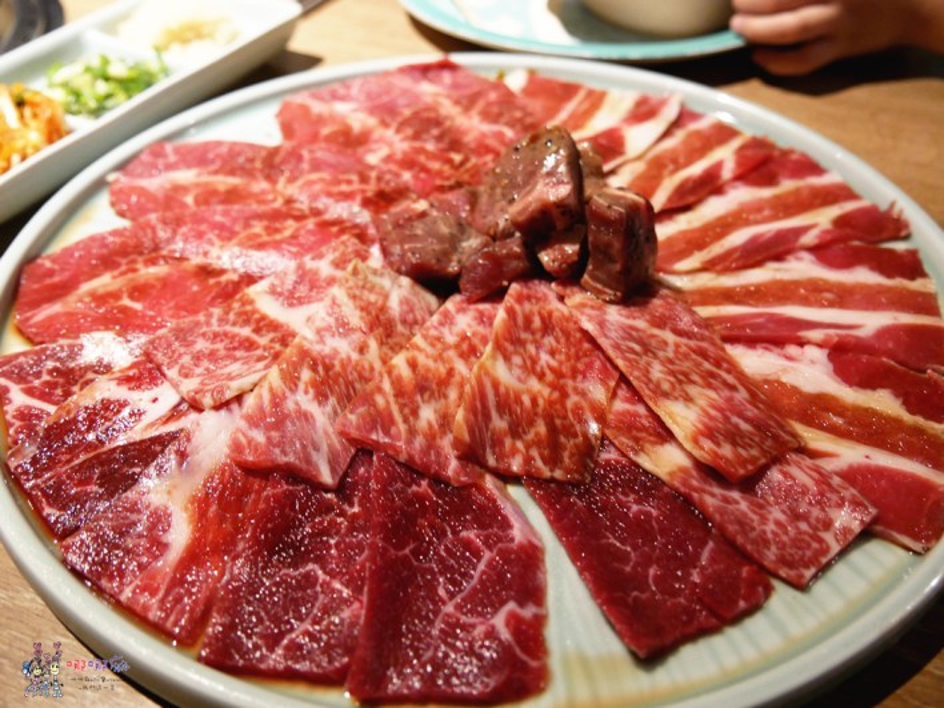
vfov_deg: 46.8
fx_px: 818
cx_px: 472
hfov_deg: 60.0
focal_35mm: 30
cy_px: 354
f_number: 3.6
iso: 2000
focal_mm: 15
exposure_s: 1/30
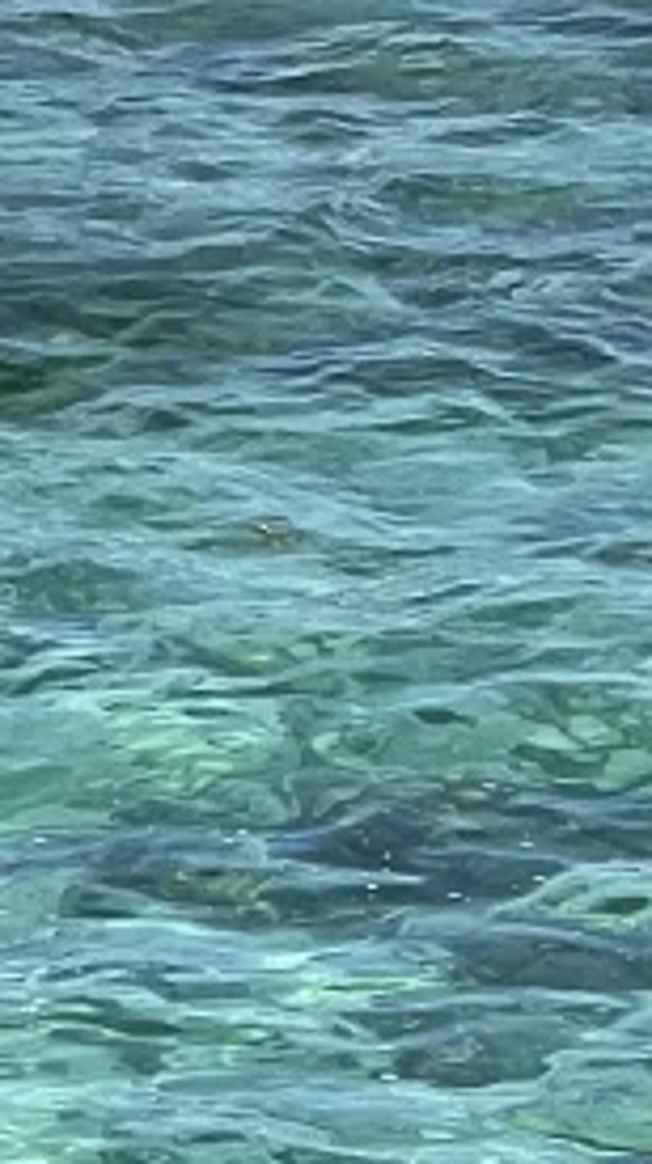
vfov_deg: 4.9
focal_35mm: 440
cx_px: -1444
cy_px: 1325
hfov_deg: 2.7
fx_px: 13569
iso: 32
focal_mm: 9
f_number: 2.8
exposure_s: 1/589
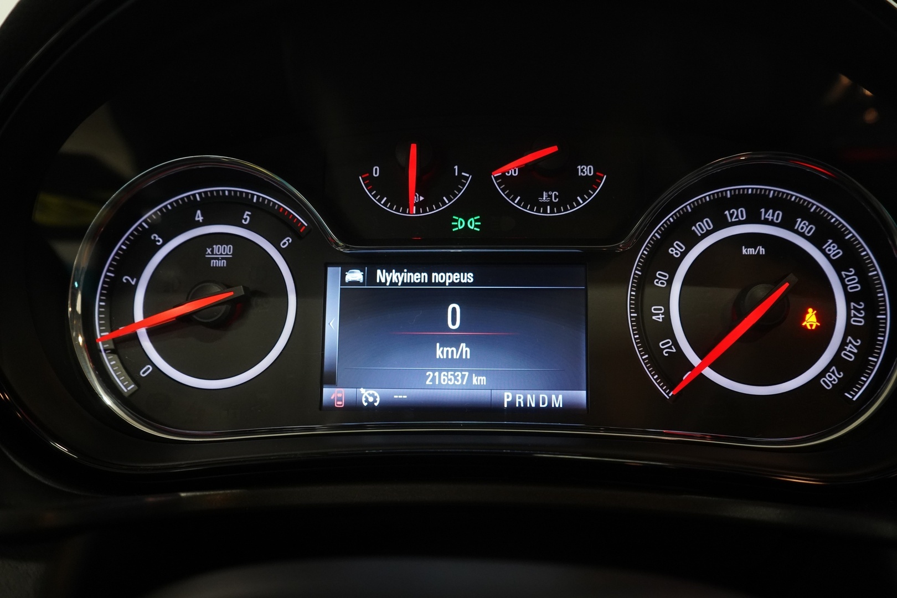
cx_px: 448
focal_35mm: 32
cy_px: 299
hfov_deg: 58.7
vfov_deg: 41.1
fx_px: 797
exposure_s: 1/60
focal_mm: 32
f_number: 4.5
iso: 4000
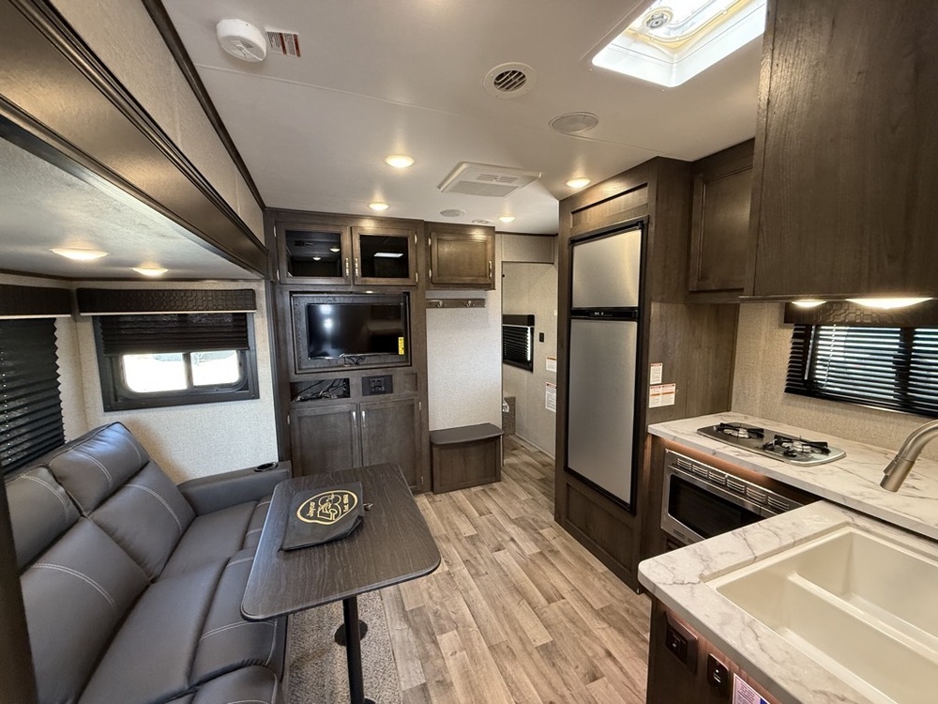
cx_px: 469
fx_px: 379
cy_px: 352
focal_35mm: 14
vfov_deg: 85.7
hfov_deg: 102.1
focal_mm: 2.22
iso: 500
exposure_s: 1/60
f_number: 2.2
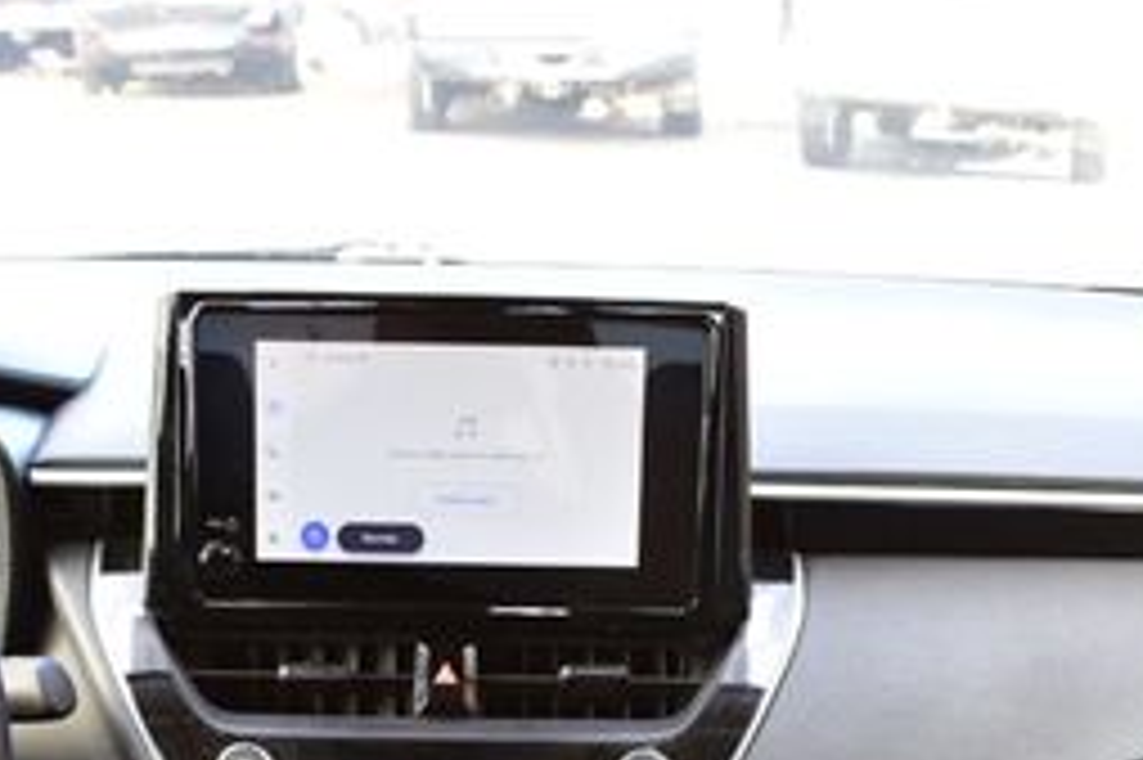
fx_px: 2158
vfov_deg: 19.0
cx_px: 486
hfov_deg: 29.6
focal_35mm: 68
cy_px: 895
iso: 400
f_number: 7.1
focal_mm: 18
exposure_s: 1/25
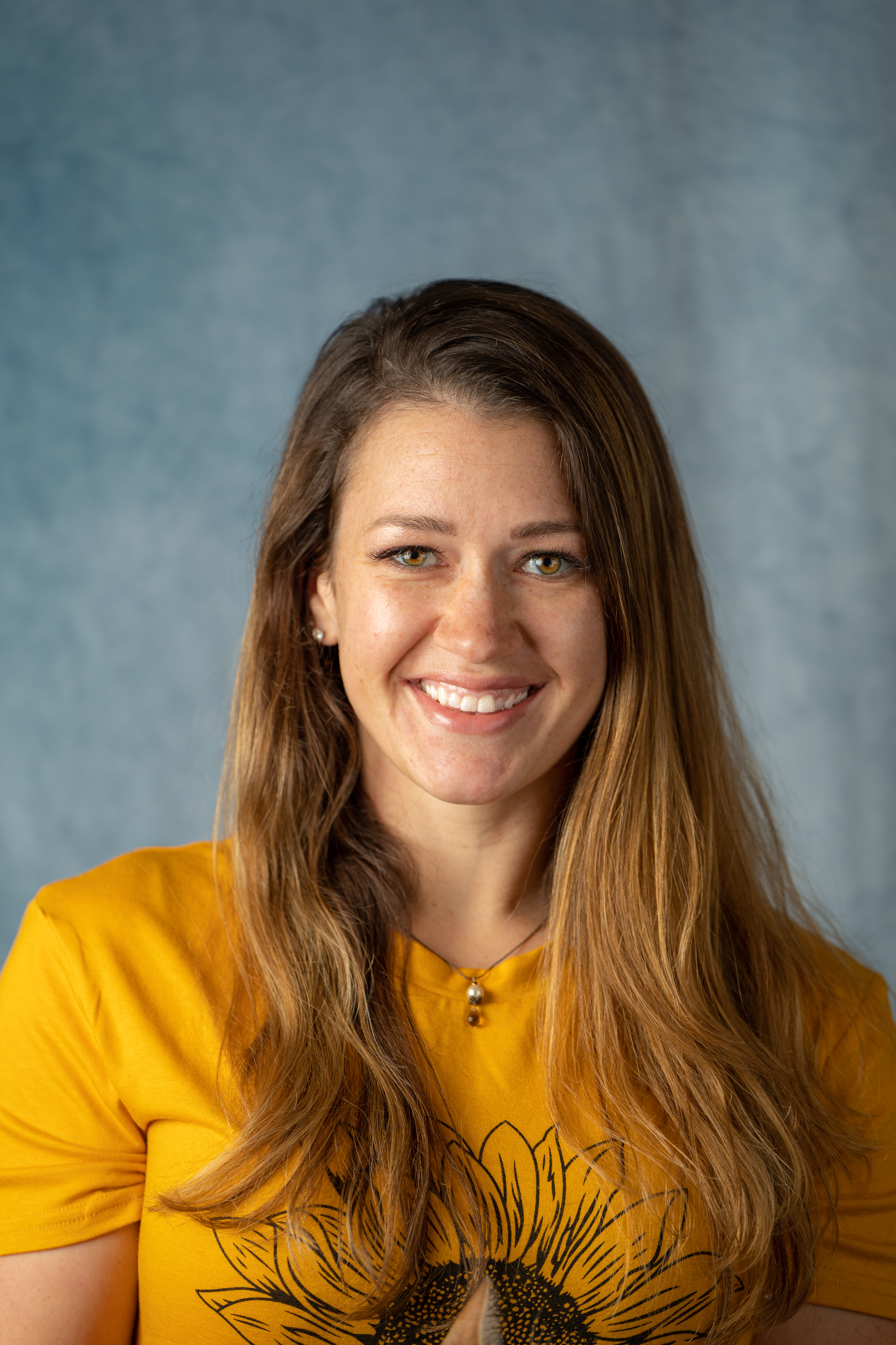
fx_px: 5040
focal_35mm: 135
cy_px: 672
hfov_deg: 10.2
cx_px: 448
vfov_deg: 15.2
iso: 125
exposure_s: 1/200
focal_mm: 135
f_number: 3.2
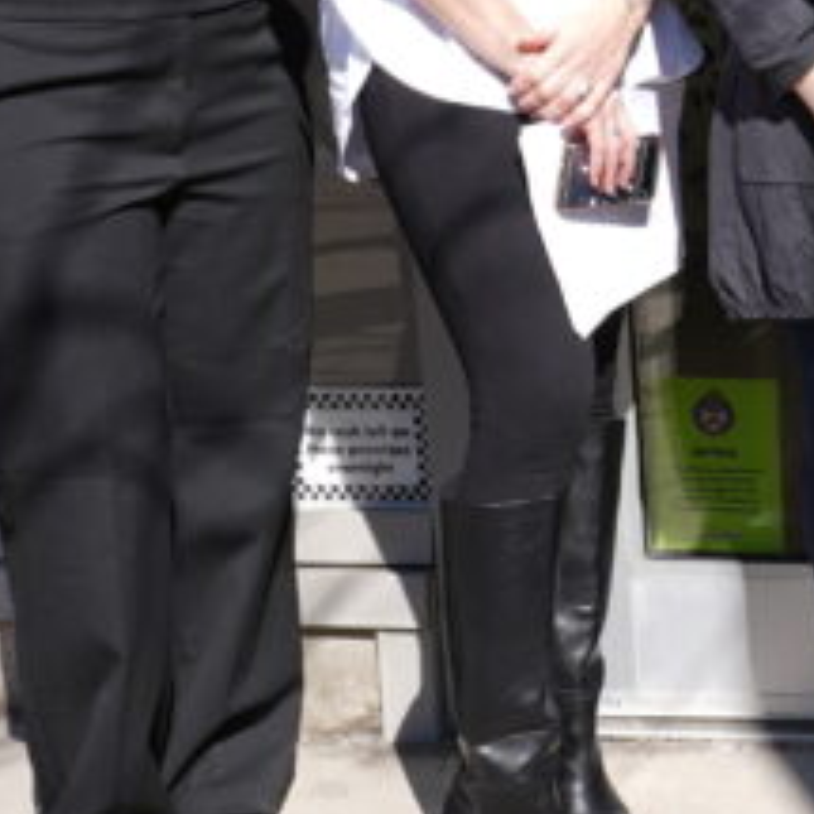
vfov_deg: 17.6
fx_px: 2581
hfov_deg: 15.4
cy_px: 36
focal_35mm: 97
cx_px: 1469
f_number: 13
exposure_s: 1/50
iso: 64
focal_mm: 24
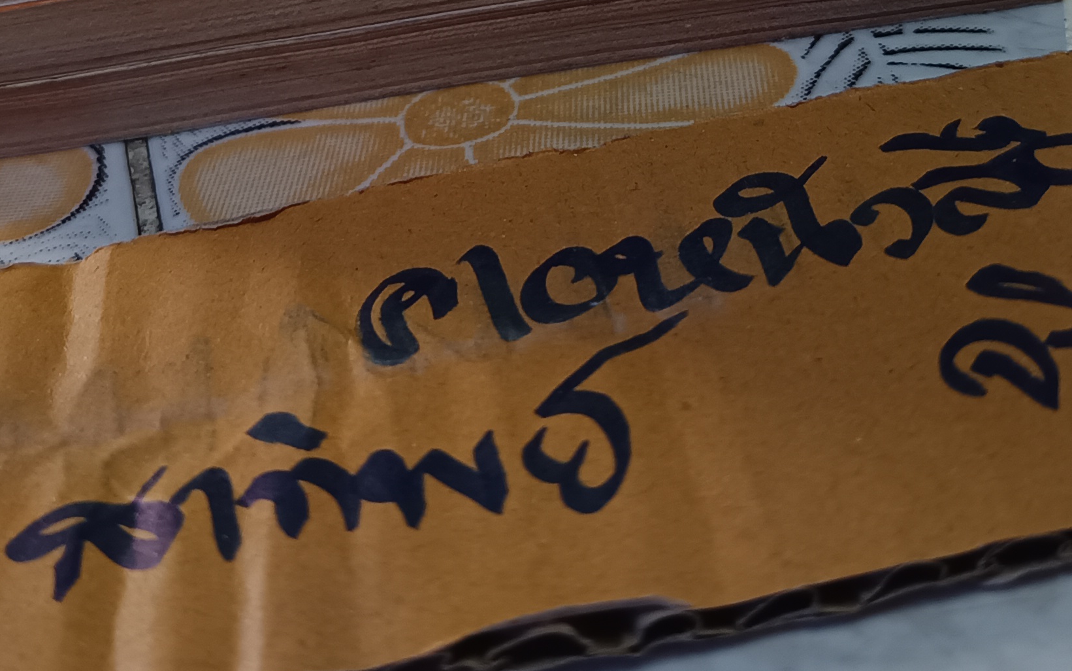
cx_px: 475
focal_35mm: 62
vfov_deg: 19.4
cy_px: -196
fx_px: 1812
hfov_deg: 32.9
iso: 571
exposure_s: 1/50
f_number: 1.7
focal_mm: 5.31
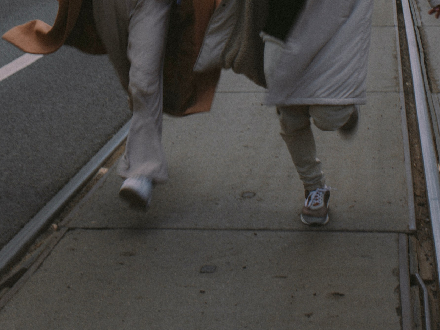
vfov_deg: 14.6
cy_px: -41
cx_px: 249
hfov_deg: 19.8
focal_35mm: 99
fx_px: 1258
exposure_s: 1/80
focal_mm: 45
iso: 200
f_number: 14
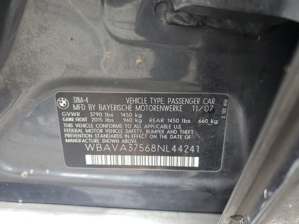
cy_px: 112
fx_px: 225
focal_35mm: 26
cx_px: 150
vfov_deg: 53.1
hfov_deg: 67.3
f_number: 1.5
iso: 57
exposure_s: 1/120
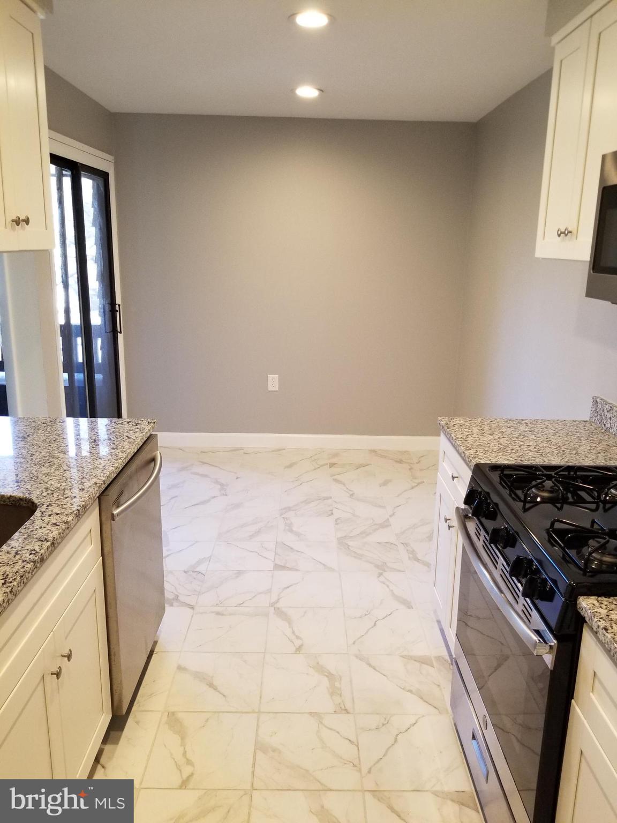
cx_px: 308
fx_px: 618
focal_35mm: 26
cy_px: 412
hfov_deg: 53.1
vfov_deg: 67.3
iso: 200
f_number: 1.7
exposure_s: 1/60
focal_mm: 4.25
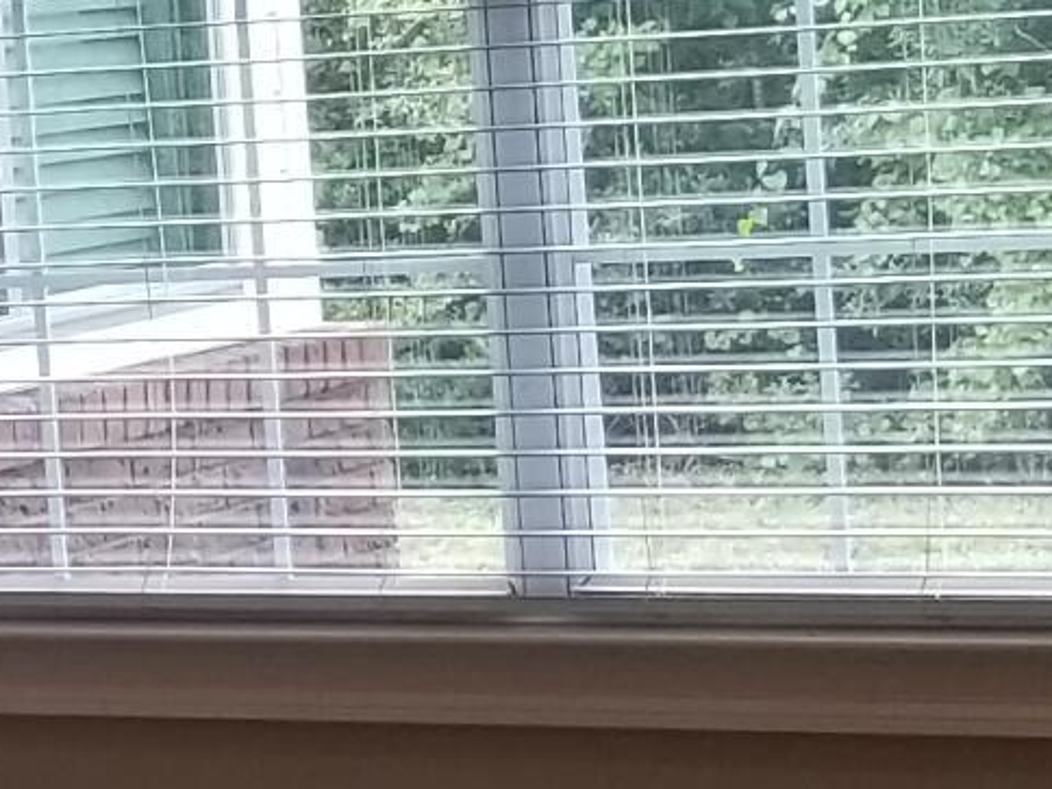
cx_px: -459
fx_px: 4893
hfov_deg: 11.8
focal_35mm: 161
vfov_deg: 9.2
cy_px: 283
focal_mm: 4.25
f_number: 1.7
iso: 80
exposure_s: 1/120
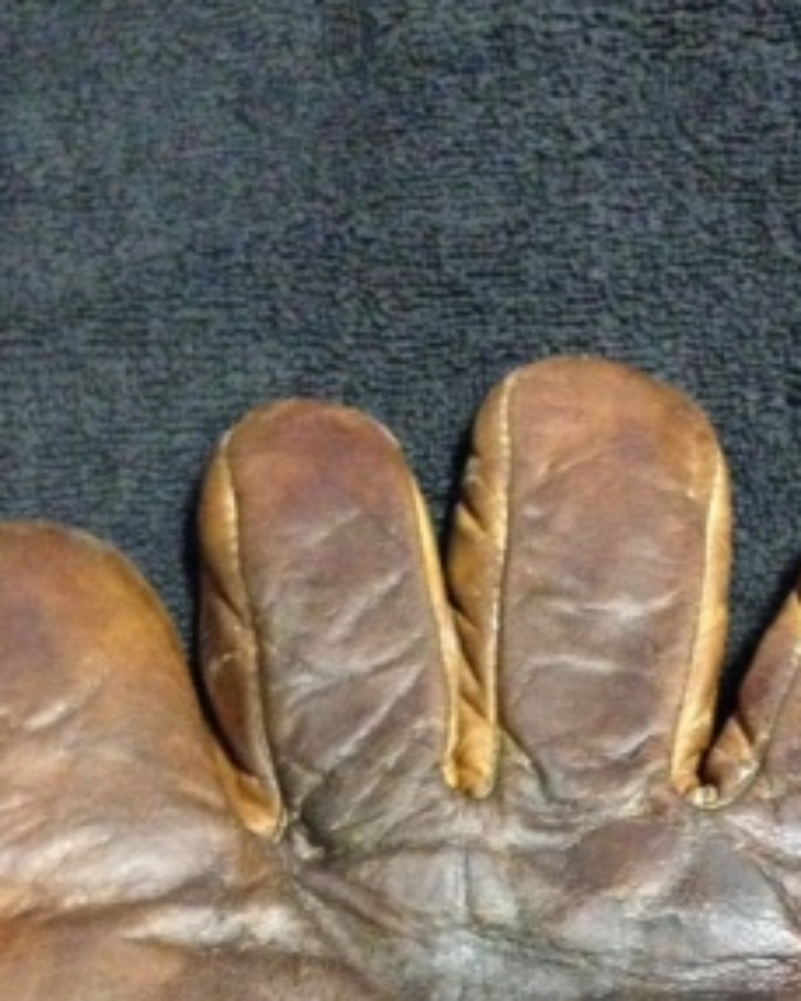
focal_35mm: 72
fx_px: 2132
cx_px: 532
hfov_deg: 21.2
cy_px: 1026
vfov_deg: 25.0
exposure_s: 1/15
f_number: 2.4
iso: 800
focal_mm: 4.12
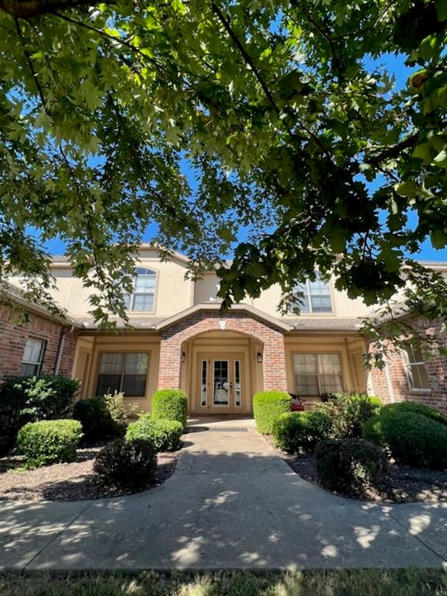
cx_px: 224
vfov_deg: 106.2
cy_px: 298
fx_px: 224
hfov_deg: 89.9
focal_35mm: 13
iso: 32
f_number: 1.8
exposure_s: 1/579
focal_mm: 1.57
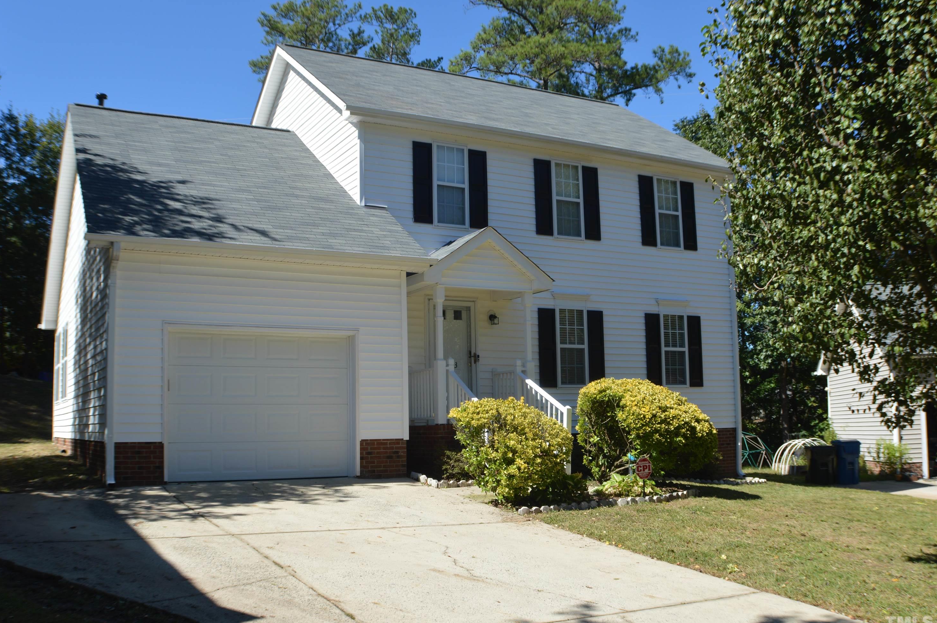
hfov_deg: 44.5
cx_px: 447
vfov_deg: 30.5
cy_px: 306
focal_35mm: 44
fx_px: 1144
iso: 100
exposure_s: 1/250
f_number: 8
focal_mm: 28
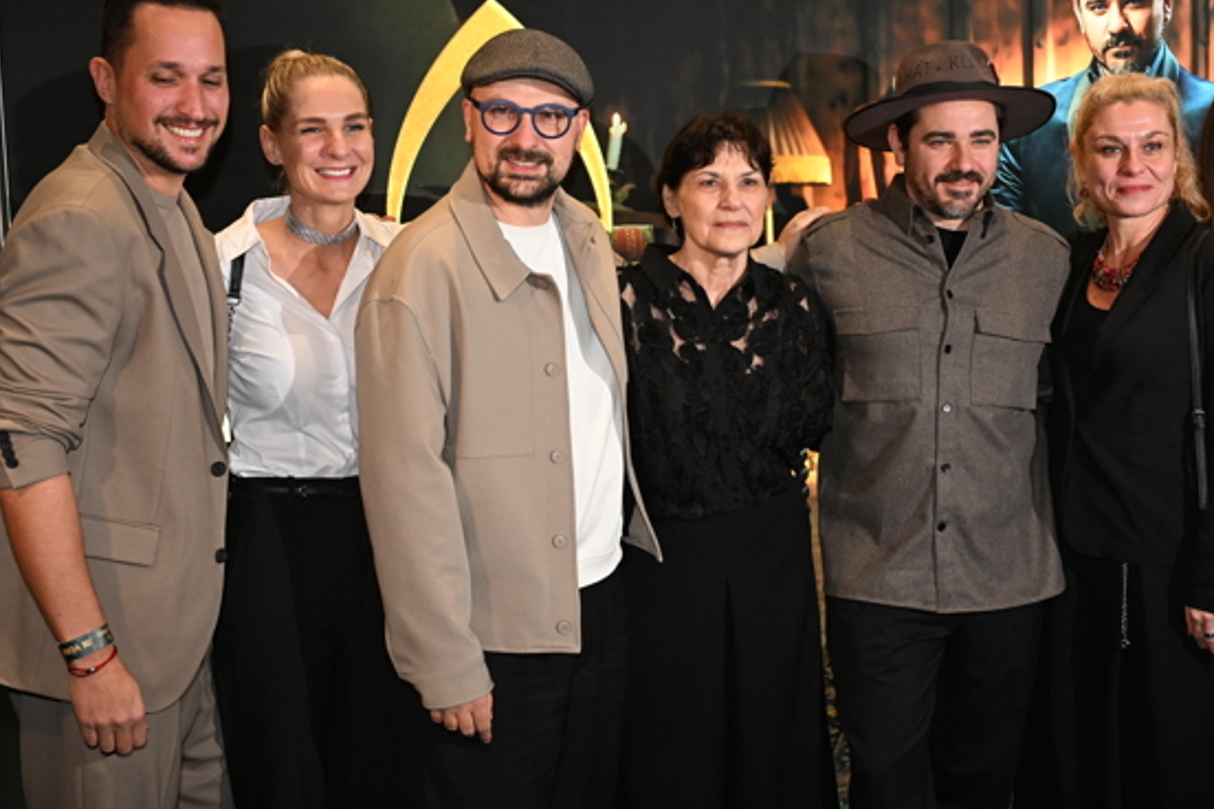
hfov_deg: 43.5
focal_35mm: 45
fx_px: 1517
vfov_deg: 29.9
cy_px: 400
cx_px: 673
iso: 2500
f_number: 5
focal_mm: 36
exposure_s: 1/125
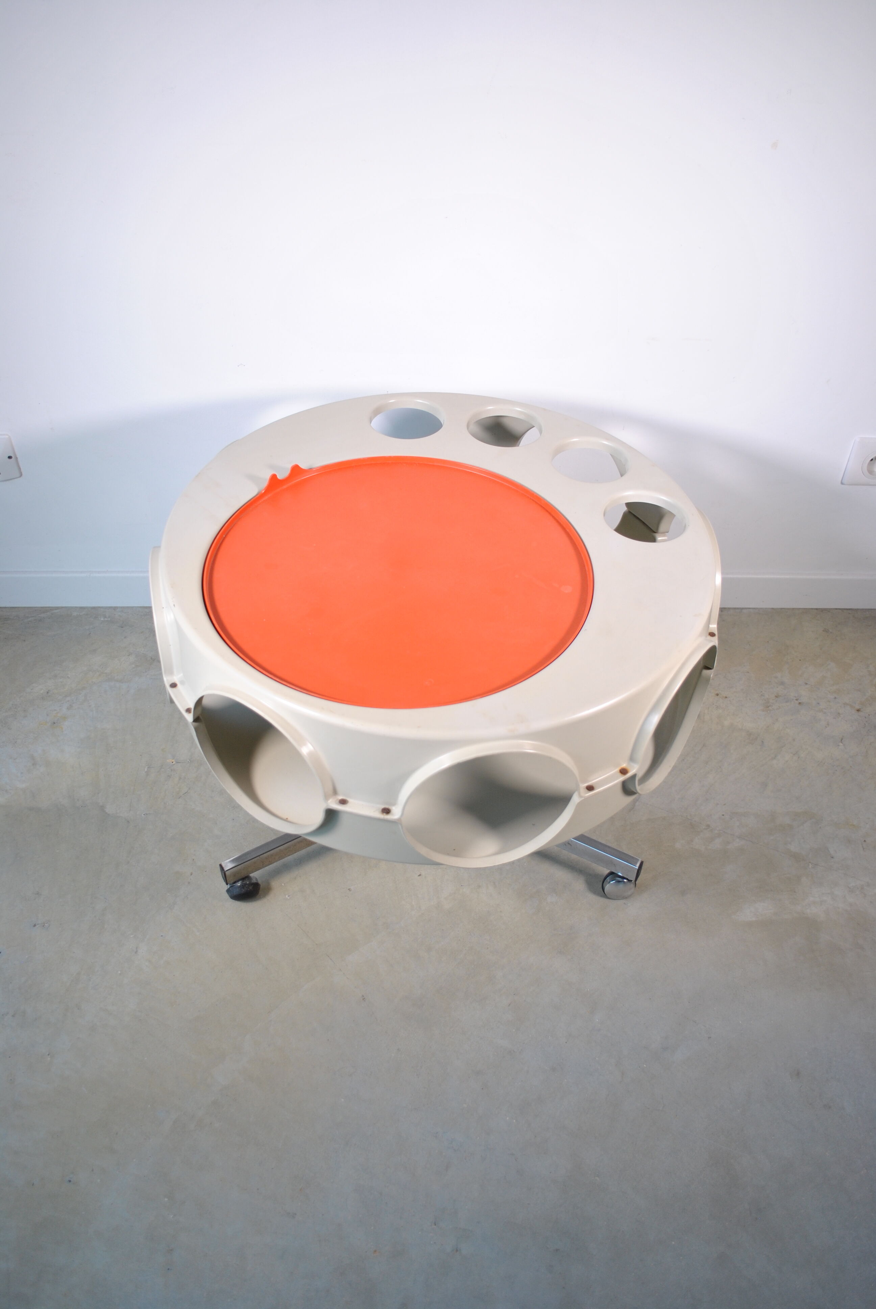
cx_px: 438
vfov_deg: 61.9
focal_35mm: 30
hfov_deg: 43.7
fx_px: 1092
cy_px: 654
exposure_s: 1/80
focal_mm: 20
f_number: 4
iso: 200
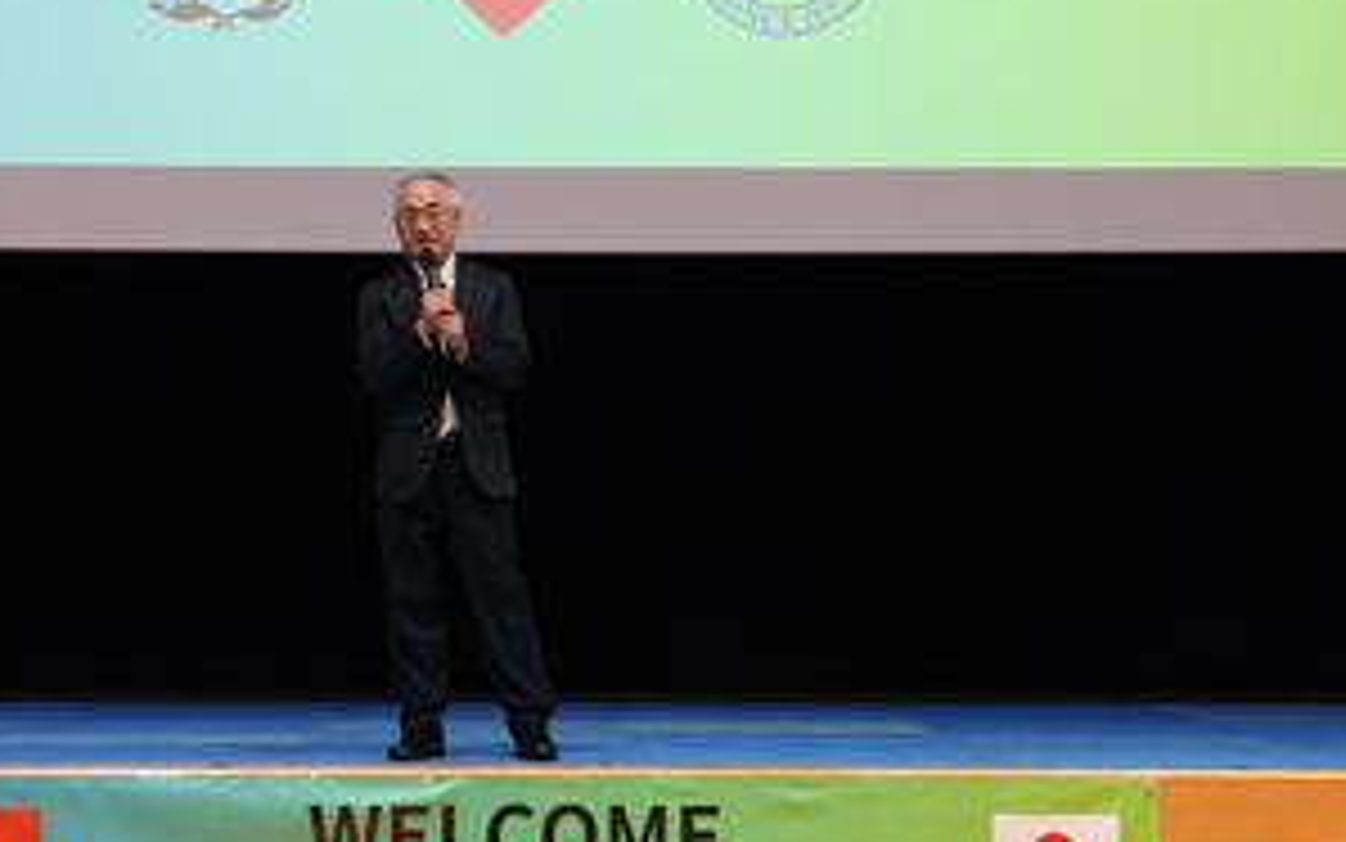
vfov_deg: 9.6
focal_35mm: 136
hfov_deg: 15.3
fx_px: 4990
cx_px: 446
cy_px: 227
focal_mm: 57
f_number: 4
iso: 800
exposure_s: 1/60
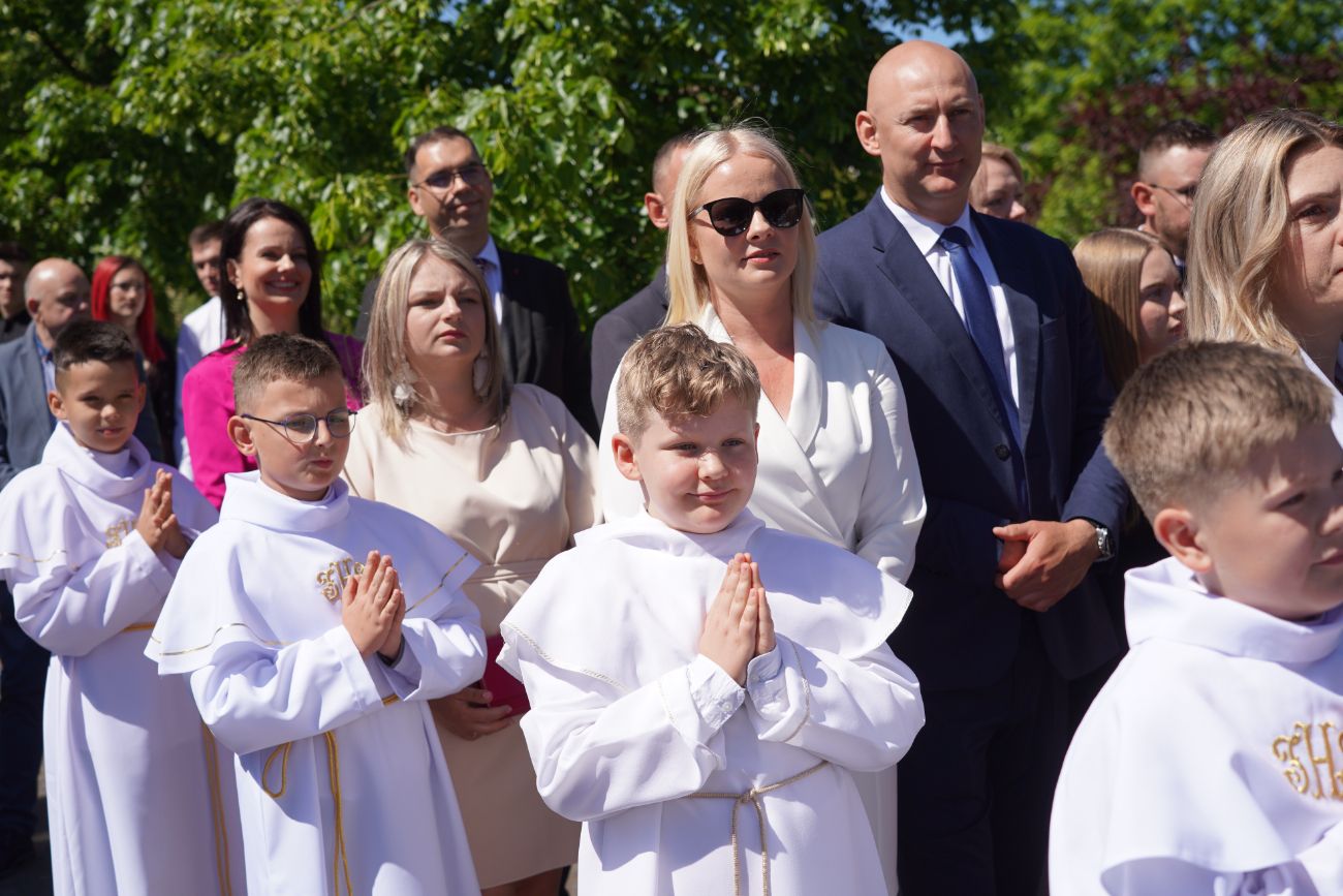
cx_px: 672
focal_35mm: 52
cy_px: 448
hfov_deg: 38.2
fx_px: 1940
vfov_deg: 26.0
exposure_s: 1/1000
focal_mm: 52
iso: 100
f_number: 5
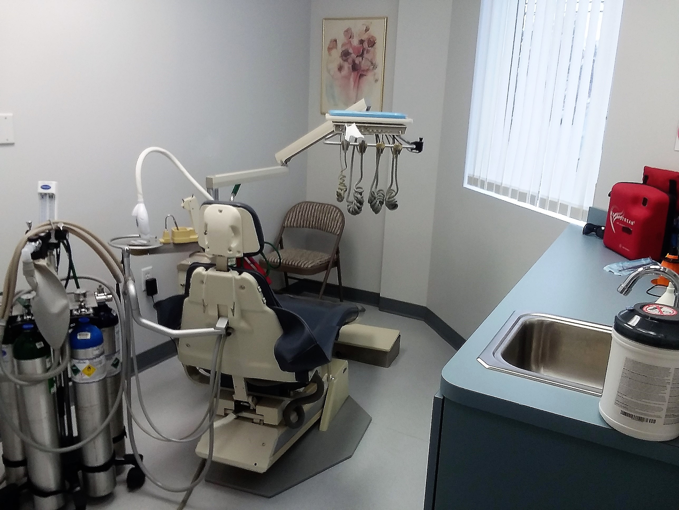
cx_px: 340
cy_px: 255
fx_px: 569
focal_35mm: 29
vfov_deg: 48.2
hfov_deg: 61.7
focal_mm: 2.47
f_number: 1.9
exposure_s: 1/40
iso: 40
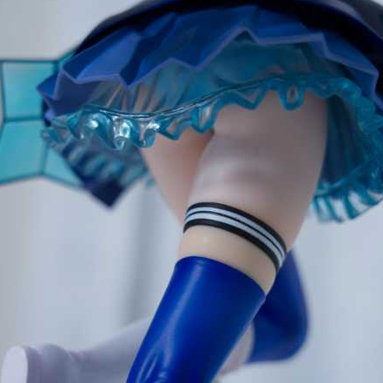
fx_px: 1031
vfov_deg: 21.0
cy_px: 242
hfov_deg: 21.0
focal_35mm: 82
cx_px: 172
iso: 640
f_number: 5.6
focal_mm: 42.7
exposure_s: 1/125
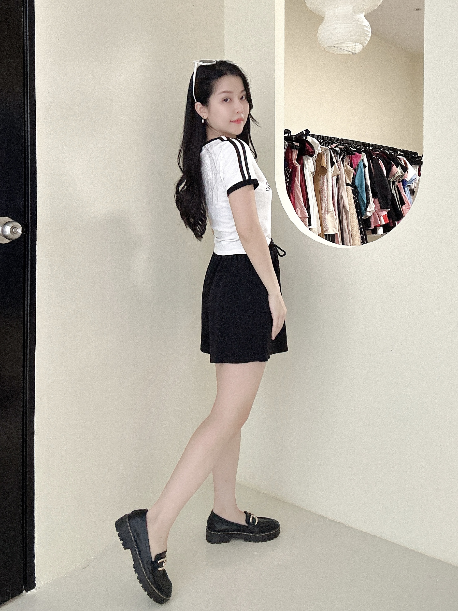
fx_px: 406
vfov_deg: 73.9
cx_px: 229
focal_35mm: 23
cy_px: 306
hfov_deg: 58.9
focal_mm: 2.69
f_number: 1.9
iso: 200
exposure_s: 1/60
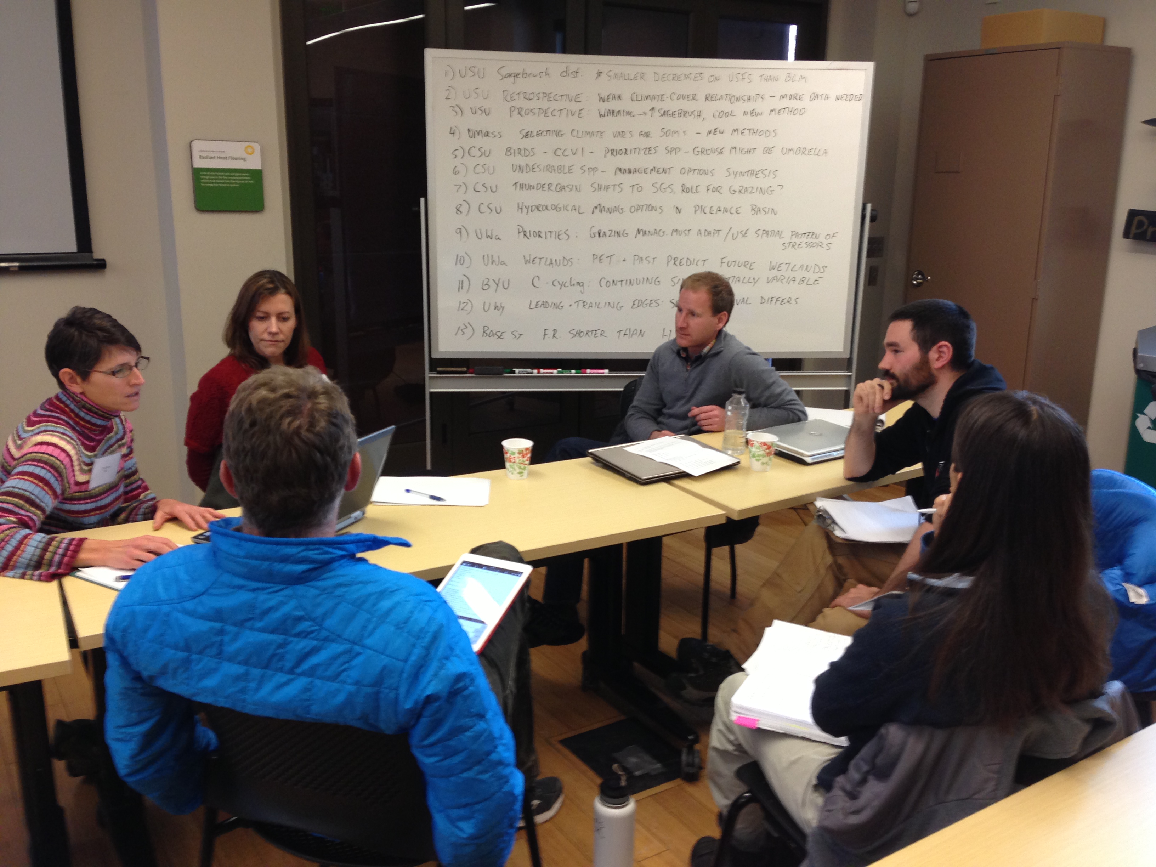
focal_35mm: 33
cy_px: 434
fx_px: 1102
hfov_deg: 55.4
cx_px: 578
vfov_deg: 42.9
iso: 100
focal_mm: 4.13
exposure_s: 1/20
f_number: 2.4
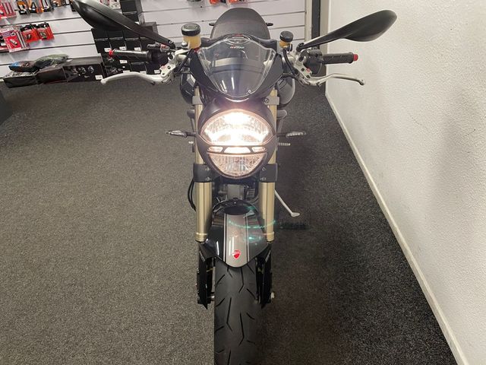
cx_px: 243
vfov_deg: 53.1
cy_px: 182
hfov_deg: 67.3
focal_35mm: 26
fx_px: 365
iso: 125
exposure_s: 1/50
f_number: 1.6
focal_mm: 4.2
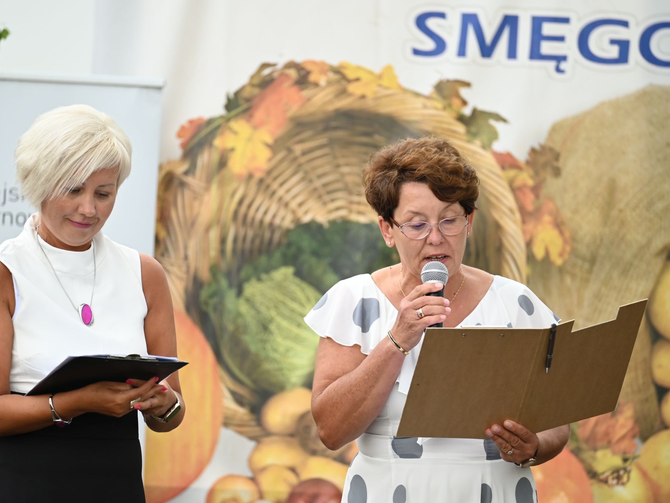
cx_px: 293
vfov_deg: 4.9
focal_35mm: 301
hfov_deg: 6.6
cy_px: 248
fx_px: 5827
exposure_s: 1/250
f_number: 5.6
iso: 1100
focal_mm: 260
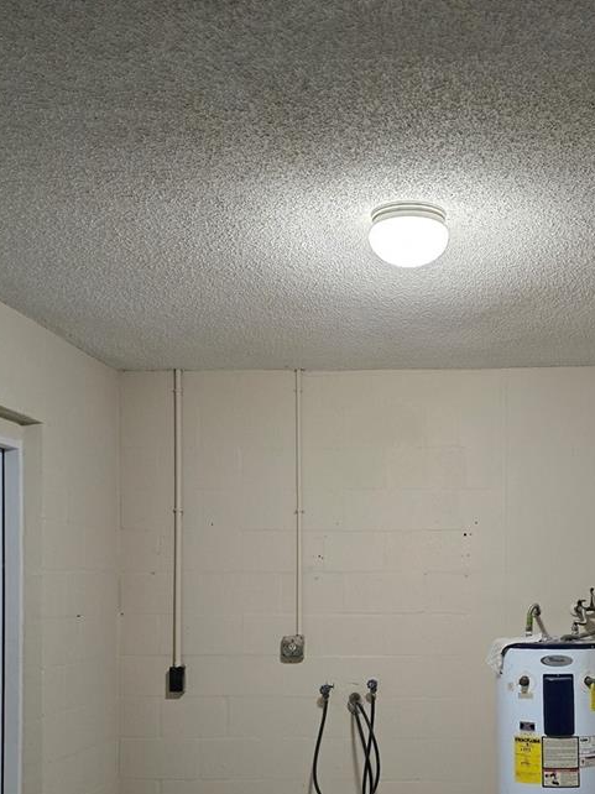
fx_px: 986
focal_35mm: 43
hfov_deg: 32.9
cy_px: 575
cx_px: 444
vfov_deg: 42.8
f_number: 1.7
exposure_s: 1/120
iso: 800
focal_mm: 6.3
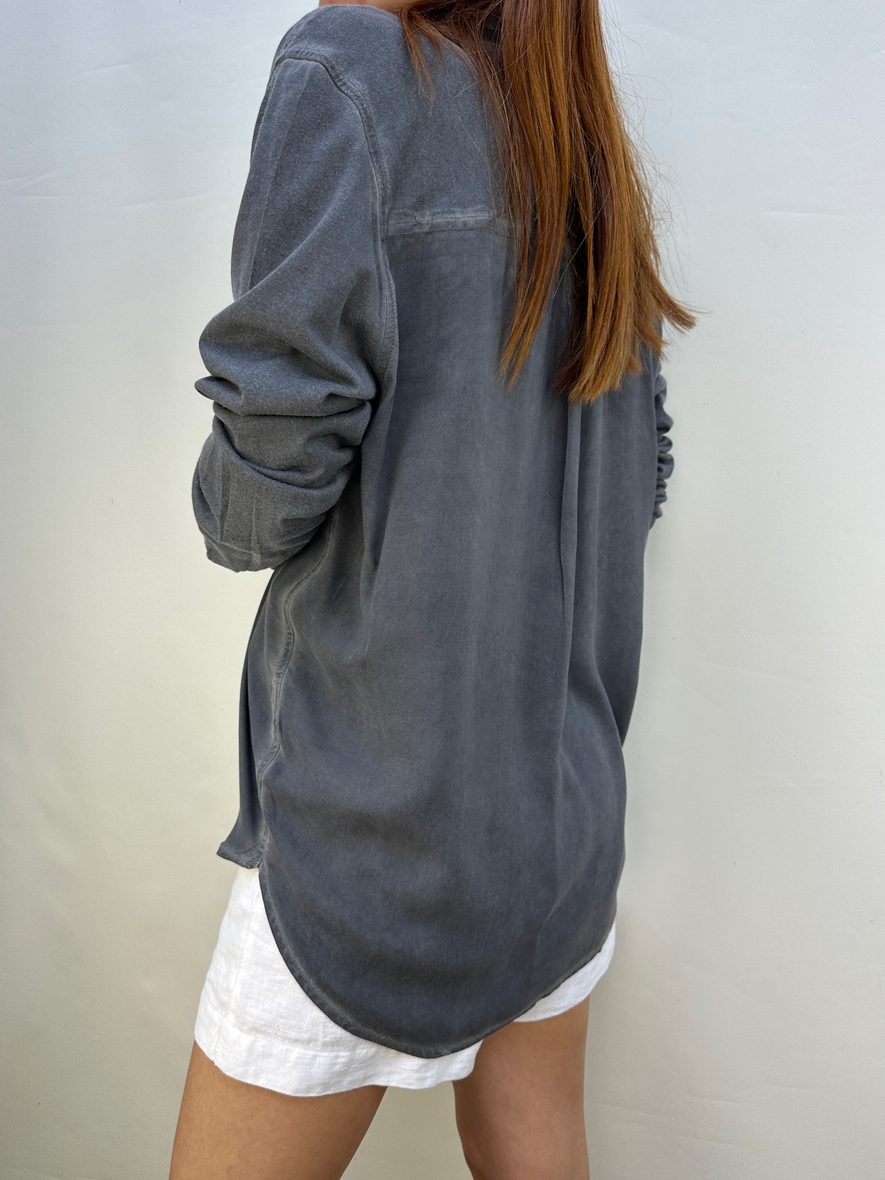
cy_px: 590
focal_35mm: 24
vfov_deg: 71.6
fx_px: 818
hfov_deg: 56.8
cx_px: 442
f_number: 1.78
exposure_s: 1/564
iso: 80
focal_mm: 6.86
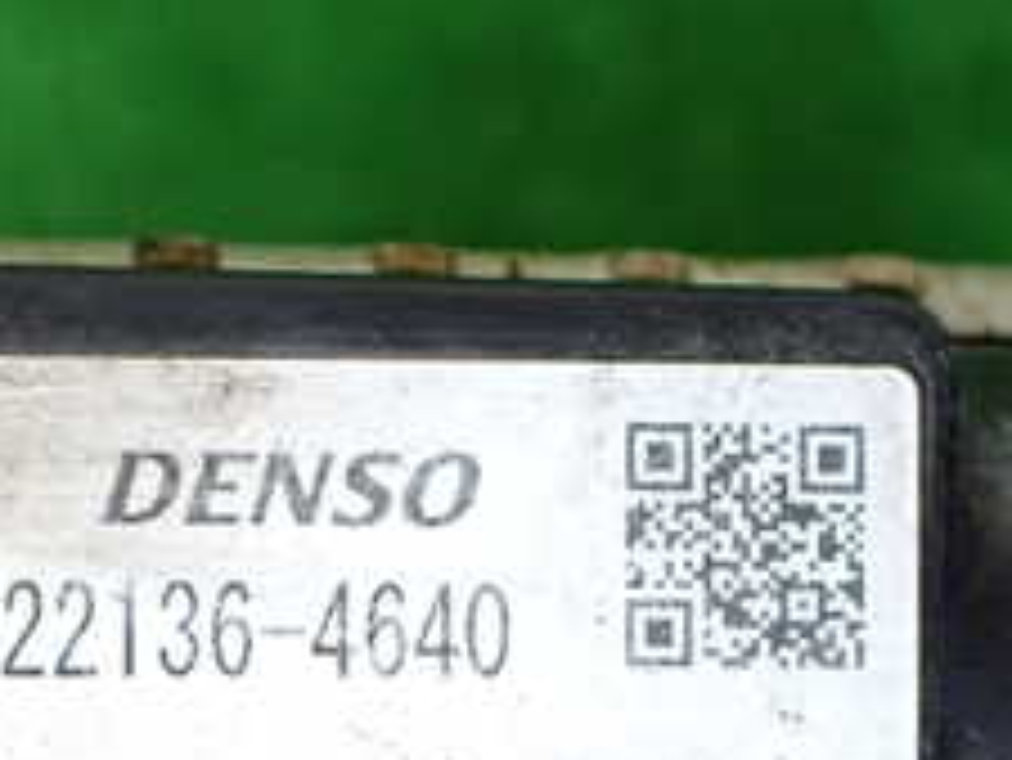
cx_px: 319
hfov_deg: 24.3
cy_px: 787
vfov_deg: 17.9
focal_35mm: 80
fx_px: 2340
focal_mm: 5.4
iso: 250
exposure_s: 1/125
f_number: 2.3
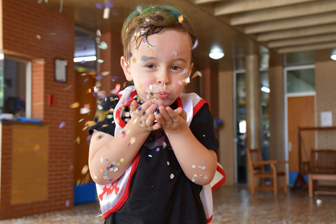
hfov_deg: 37.5
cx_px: 183
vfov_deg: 25.5
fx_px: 495
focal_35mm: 53
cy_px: 118
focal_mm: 32
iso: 1100
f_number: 4
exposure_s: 1/125
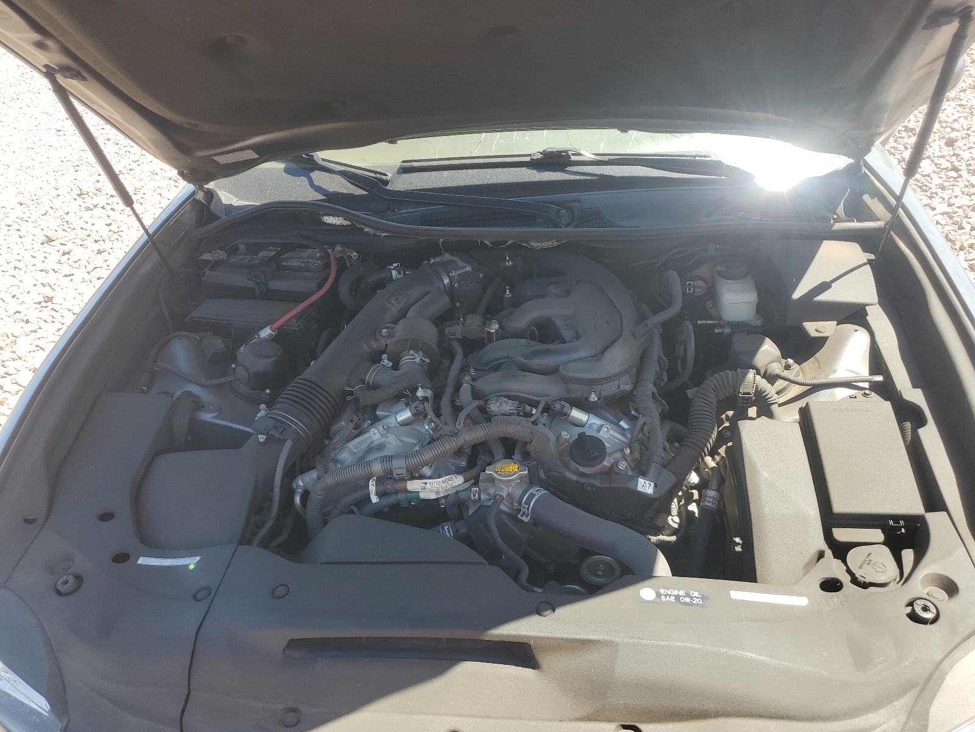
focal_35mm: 26
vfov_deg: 53.1
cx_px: 488
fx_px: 732
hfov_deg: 67.3
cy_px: 366
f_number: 1.5
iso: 50
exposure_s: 1/500
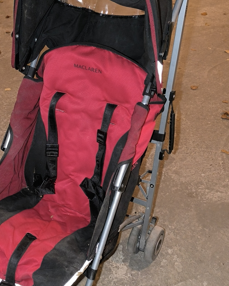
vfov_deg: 41.1
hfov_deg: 33.4
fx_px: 381
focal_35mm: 45
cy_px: 155
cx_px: 94
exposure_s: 1/25
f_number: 1.65
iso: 2000
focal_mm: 6.14
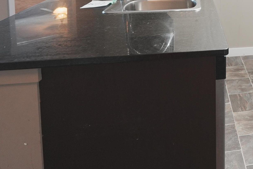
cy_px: -34
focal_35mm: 50
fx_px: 351
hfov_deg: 34.7
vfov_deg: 24.5
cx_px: 272
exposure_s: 1/40
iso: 1000
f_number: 4.5
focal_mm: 20
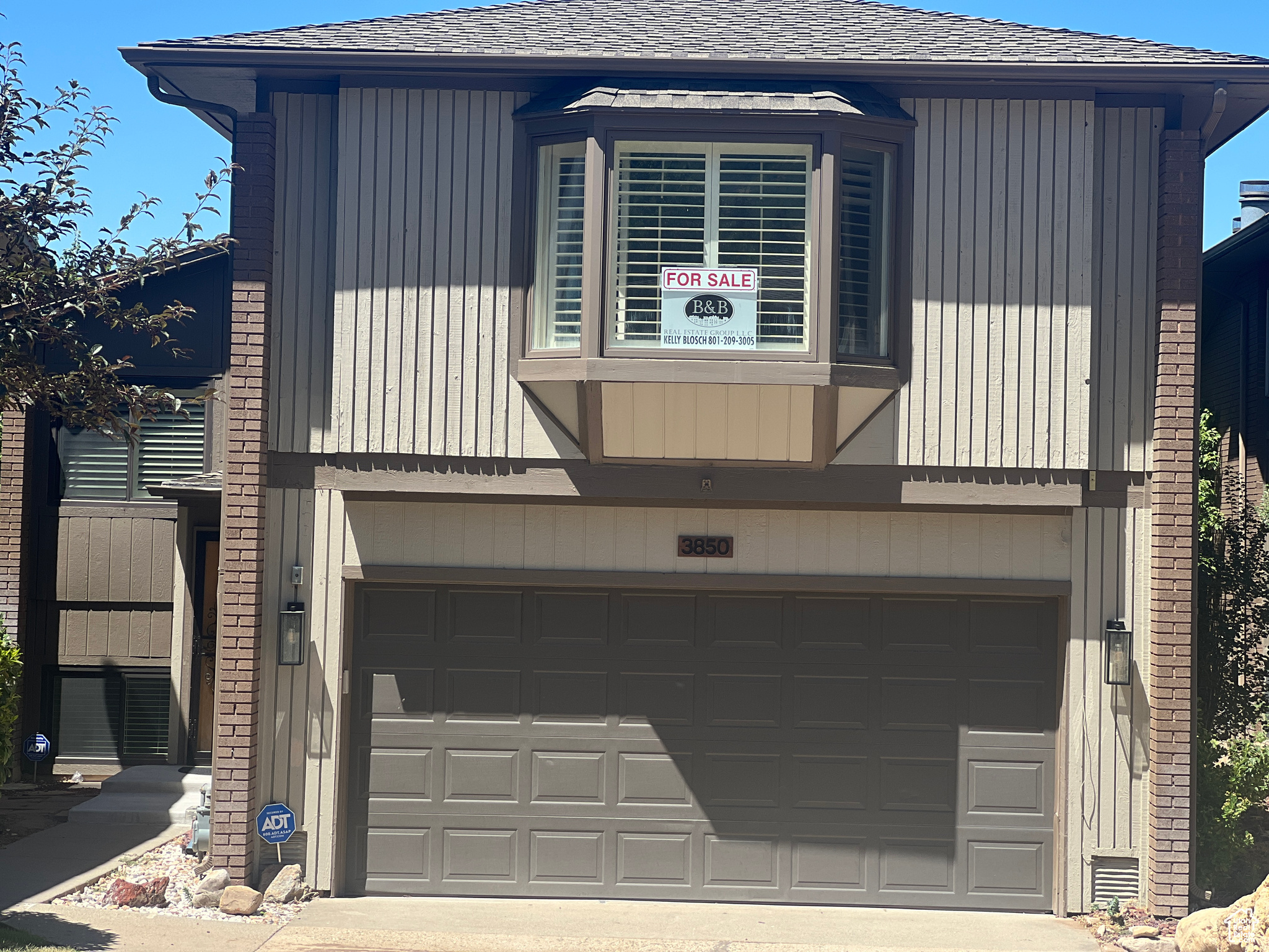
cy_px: 476
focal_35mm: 77
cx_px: 634
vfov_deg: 19.1
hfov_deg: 25.3
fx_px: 2823
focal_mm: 9
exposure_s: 1/377
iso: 32
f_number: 2.8
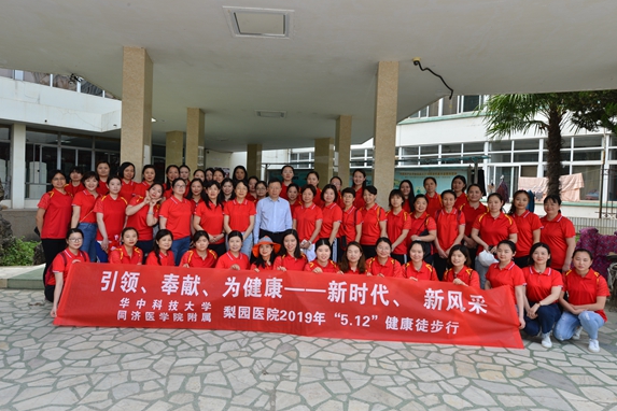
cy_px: 206
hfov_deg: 78.6
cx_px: 297
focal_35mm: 22
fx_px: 377
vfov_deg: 57.2
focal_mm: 21
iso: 200
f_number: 11
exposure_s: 1/60
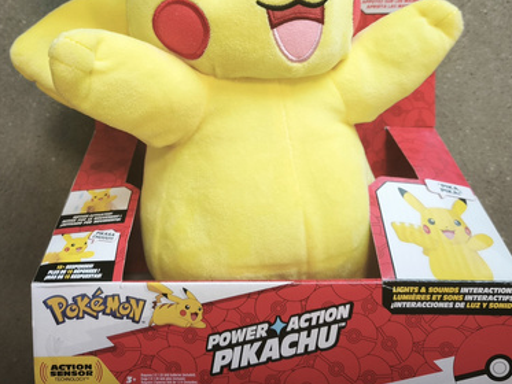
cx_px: 229
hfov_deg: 50.0
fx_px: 547
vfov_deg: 37.5
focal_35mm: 37
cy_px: 84
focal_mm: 5.35
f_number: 1.7
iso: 250
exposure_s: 1/100
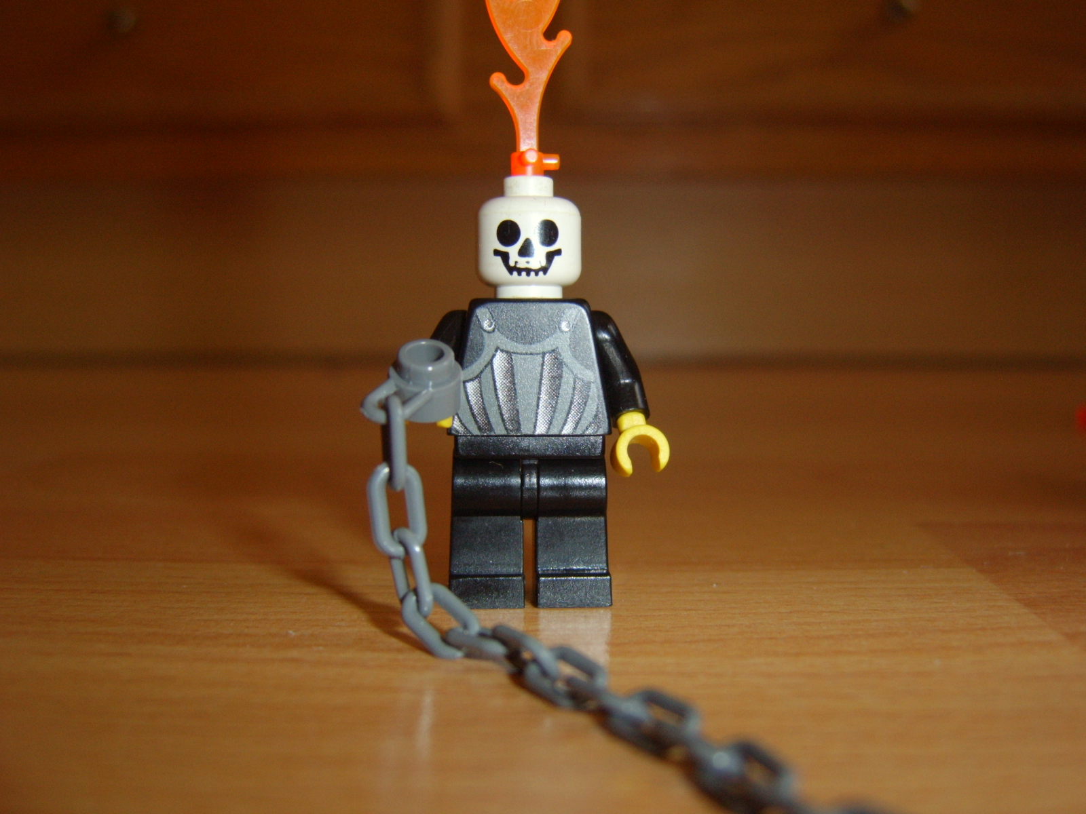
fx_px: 973
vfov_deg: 45.4
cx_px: 543
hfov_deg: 58.4
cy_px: 407
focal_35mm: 31
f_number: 2.7
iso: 141
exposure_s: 1/30
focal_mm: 8.13
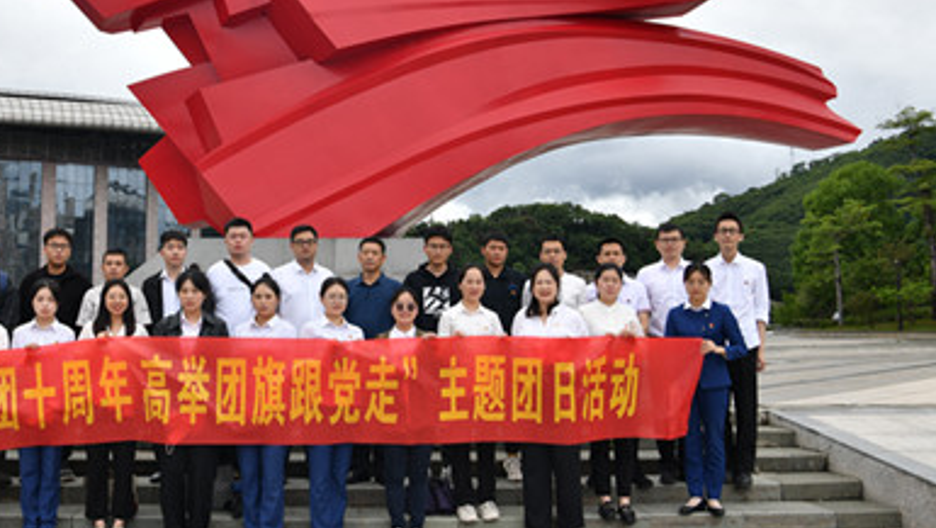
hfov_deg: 43.0
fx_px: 1167
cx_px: 294
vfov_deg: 25.4
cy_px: 204
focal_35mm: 47
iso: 320
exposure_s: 1/400
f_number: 10
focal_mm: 30
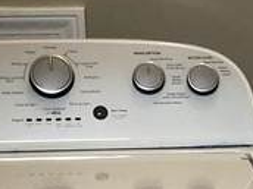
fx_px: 1520
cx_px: 353
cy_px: 218
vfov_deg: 7.1
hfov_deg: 9.3
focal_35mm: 208
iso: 40
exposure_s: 1/24
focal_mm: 3.99
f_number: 1.8
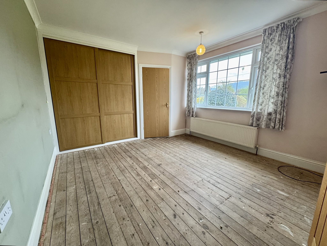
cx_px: 164
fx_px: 132
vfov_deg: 85.7
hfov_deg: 102.1
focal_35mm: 14
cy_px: 123
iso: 160
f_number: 2.2
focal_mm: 2.22
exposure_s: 1/100
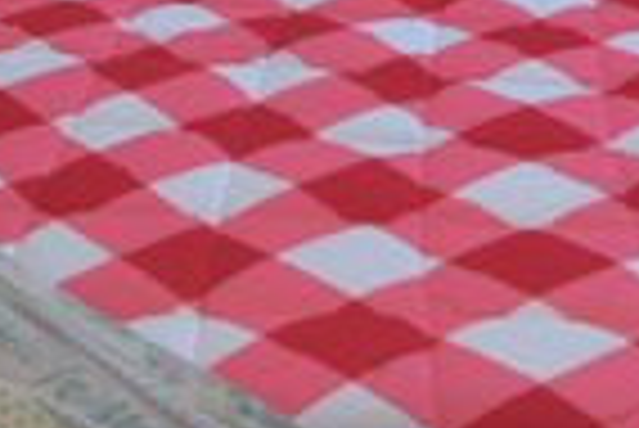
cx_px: 423
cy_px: -250
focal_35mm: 99
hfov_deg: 20.5
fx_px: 1759
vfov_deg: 13.0
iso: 400
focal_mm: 20
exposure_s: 1/60
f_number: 4.2
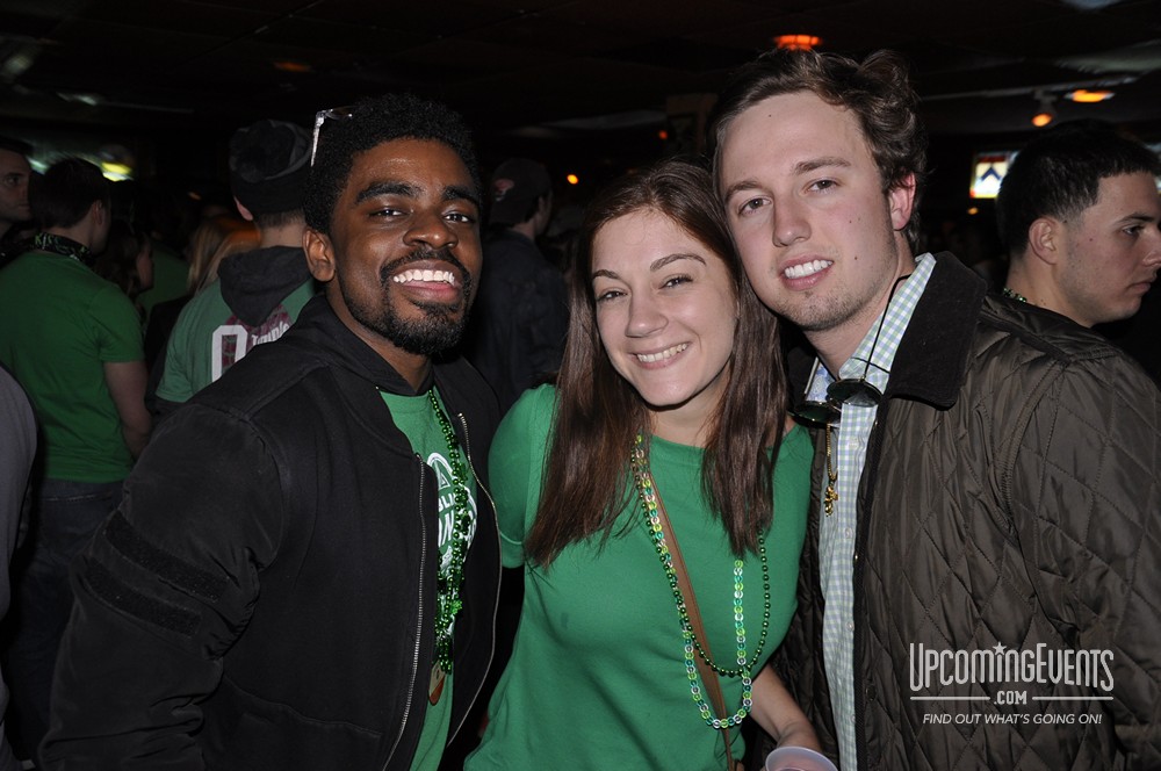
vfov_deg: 31.8
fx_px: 1353
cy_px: 386
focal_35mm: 42
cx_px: 580
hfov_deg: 46.5
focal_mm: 28
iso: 400
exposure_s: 1/60
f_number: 4
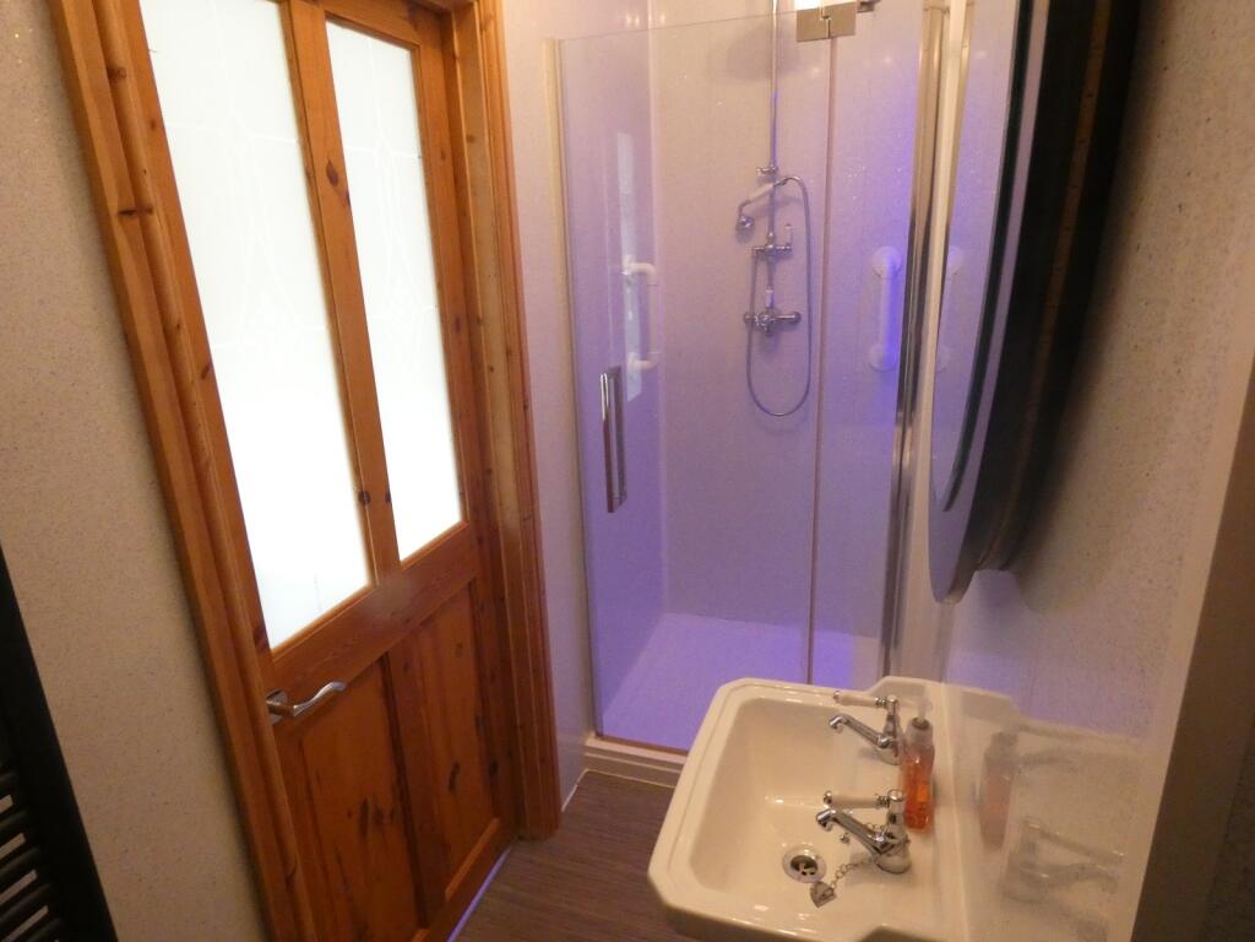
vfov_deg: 66.0
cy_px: 471
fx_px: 725
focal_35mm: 20
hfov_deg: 81.7
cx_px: 628
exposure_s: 1/60
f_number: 2.8
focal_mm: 3.6
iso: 1000
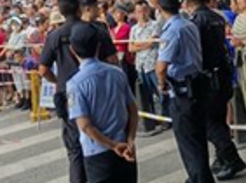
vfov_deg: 13.6
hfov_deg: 18.8
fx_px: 744
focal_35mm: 105
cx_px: 103
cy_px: -40
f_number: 4
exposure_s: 1/125
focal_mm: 8.8
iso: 125
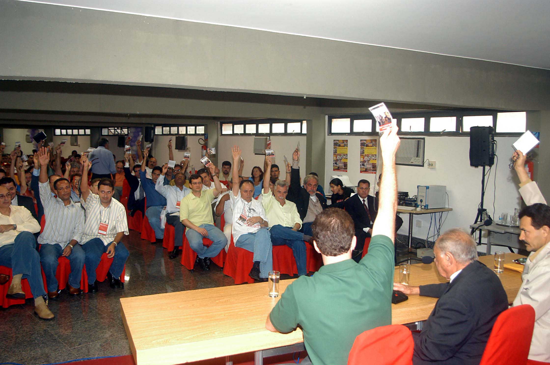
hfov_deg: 62.0
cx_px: 275
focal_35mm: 30
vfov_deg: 43.5
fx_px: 458
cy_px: 182
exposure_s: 1/100
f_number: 3.5
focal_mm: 20
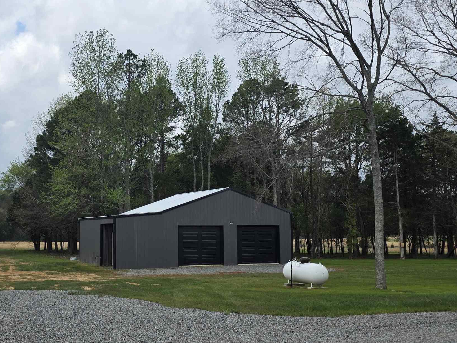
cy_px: 177
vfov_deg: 33.6
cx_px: 179
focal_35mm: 43
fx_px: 568
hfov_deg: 43.6
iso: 80
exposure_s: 1/5778
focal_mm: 6.3
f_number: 1.7
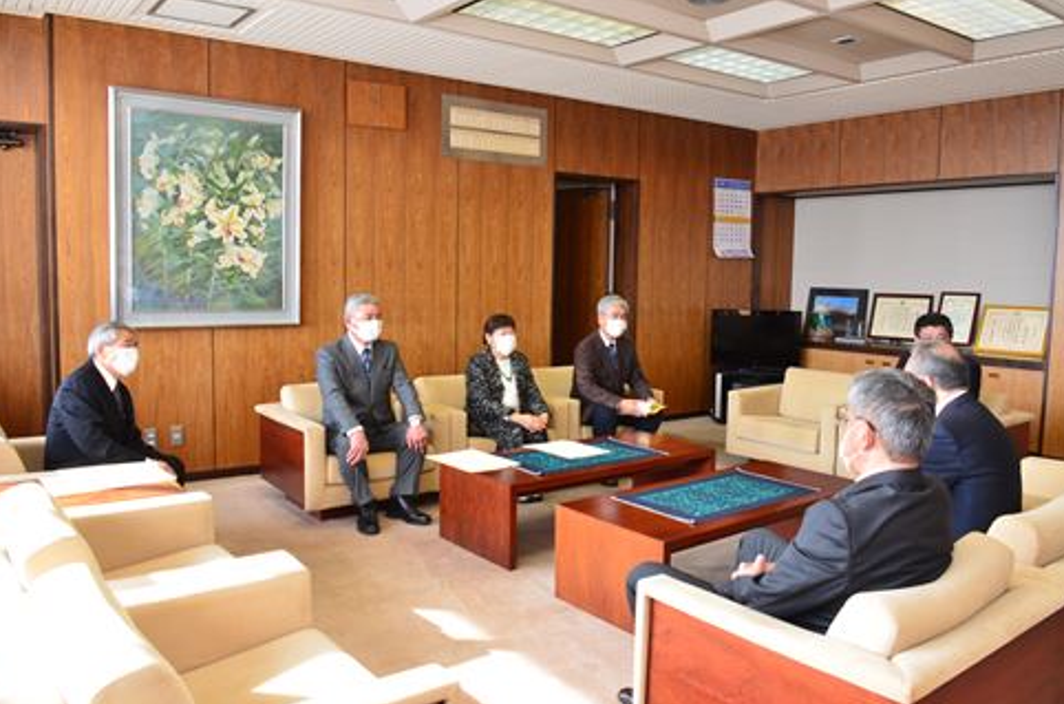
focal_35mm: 28
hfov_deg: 65.6
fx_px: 826
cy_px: 345
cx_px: 534
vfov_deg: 46.2
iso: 800
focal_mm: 18
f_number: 6.3
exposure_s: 1/100
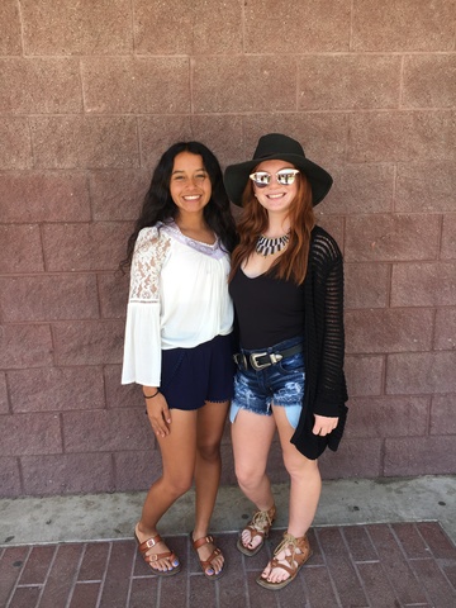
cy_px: 304
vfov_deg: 61.7
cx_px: 228
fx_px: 509
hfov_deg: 48.2
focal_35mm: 29
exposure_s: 1/120
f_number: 2.2
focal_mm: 4.15
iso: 25
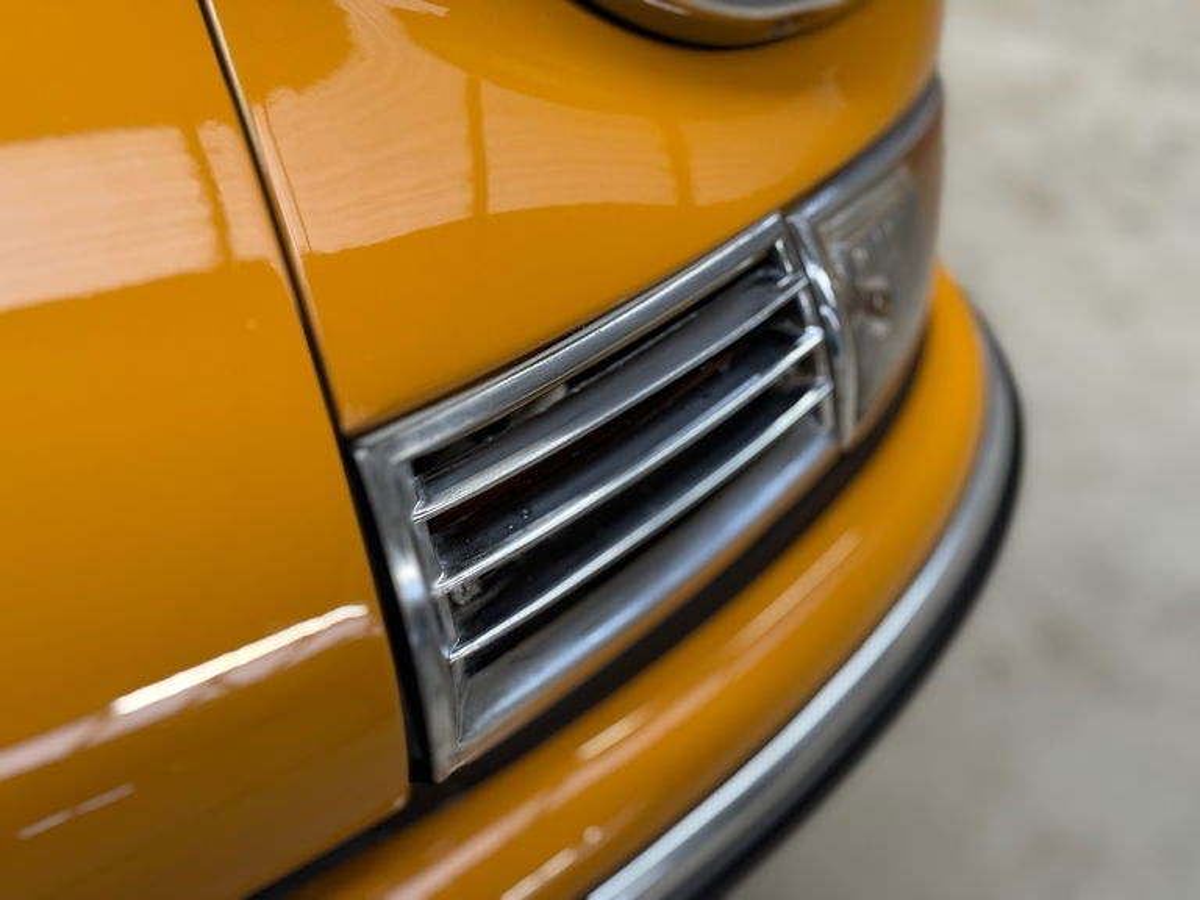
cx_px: 600
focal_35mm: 48
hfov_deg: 39.7
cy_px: 450
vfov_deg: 30.3
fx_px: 1664
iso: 200
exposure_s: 1/50
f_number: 1.78
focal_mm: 6.76
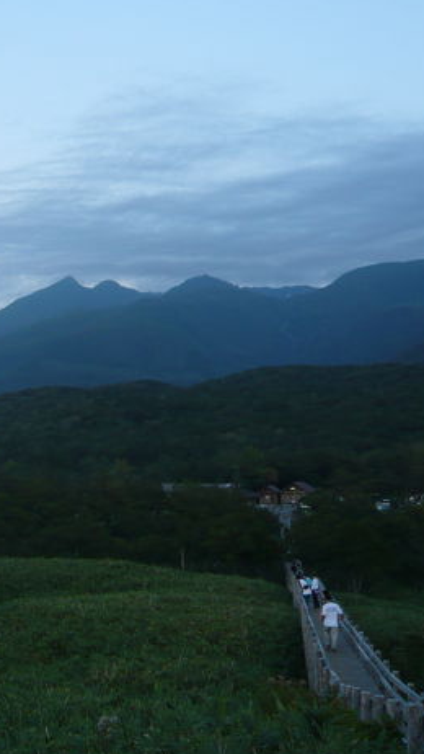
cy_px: 376
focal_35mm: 46
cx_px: -65
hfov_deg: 24.0
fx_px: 919
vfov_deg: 44.6
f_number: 2.8
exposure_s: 1/60
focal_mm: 4.6
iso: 100
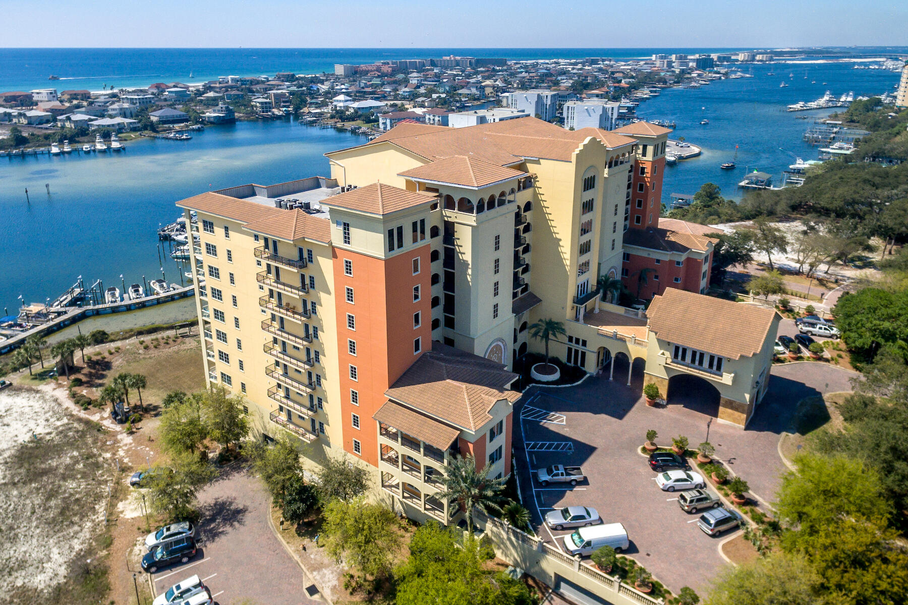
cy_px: 302
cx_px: 454
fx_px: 504
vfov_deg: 61.9
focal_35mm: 20
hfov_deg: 84.0
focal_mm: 3.61
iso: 100
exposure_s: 1/640
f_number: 2.8
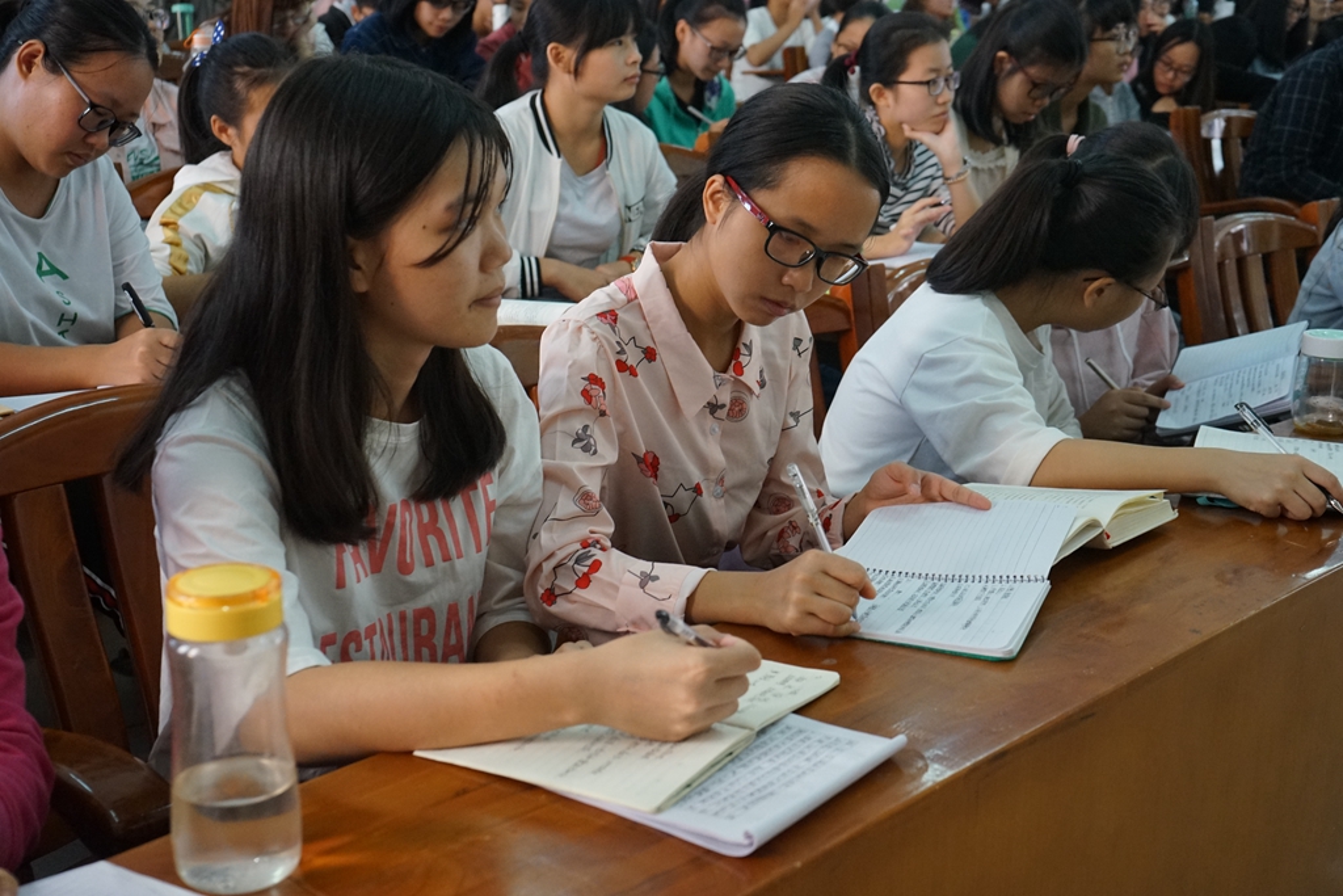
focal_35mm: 42
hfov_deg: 46.4
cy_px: 448
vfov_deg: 31.9
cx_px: 672
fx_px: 1567
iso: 3200
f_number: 5.6
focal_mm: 42
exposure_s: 1/125
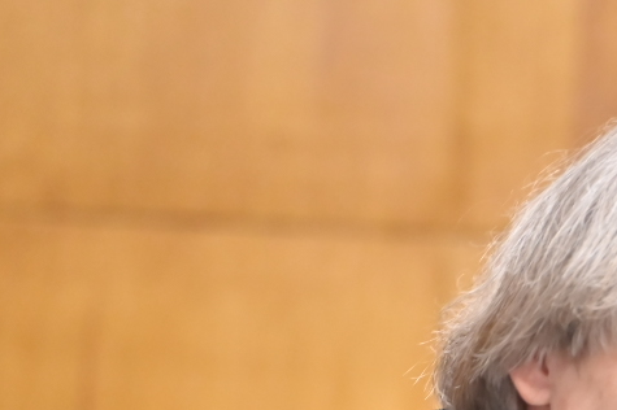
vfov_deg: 2.8
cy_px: 545
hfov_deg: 4.2
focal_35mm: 495
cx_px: 594
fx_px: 8478
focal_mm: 145
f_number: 2.8
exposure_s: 1/200
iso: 2200
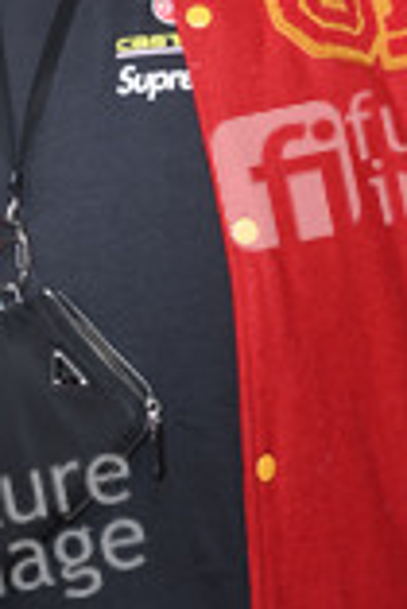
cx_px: 58
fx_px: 4213
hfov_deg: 5.5
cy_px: -35
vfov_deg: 8.2
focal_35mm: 249
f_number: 5.6
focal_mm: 98
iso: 500
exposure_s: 1/200
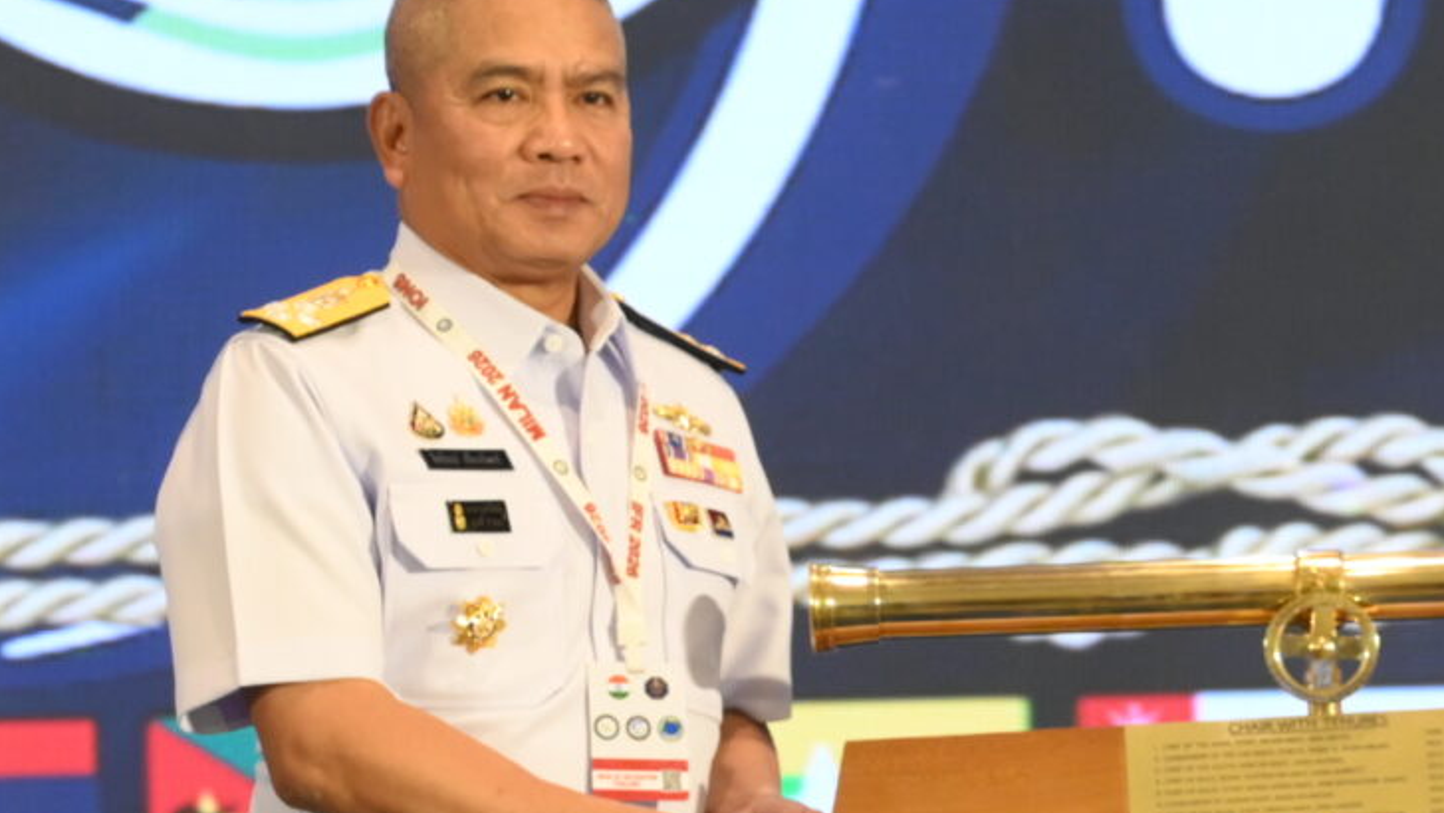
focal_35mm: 195
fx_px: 7469
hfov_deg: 10.9
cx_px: 1513
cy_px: 818
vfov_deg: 6.2
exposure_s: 1/125
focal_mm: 53
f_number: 5
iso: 1600
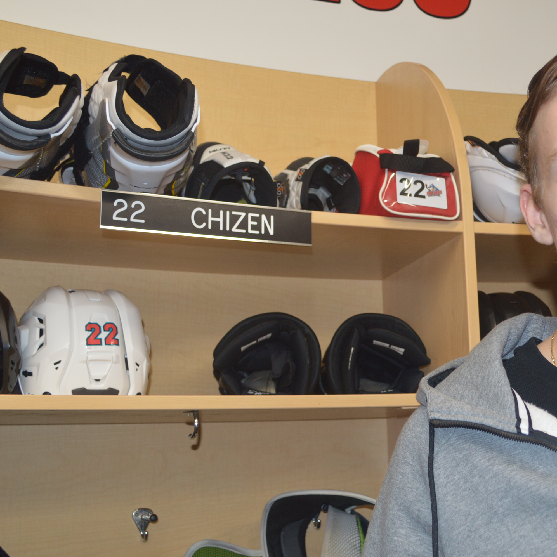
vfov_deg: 34.0
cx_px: 413
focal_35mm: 50
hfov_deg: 33.4
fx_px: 910
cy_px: 279
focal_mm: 26
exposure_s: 1/30
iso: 360
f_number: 4.2
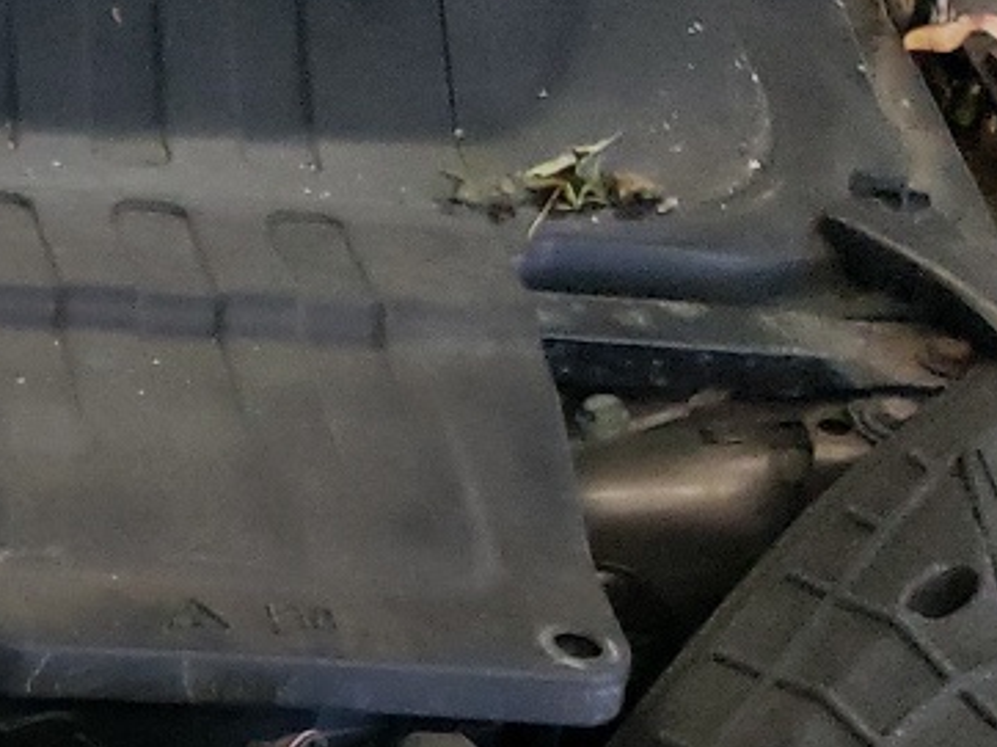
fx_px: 3310
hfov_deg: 14.9
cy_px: 1138
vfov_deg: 12.2
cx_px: -812
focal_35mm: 115
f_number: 1.5
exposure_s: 1/60.2
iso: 310
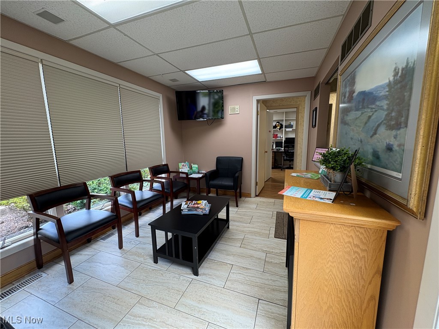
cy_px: 164
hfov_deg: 102.1
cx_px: 220
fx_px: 178
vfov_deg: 85.7
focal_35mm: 14
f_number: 2.2
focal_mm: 2.22
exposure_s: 1/60
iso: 125
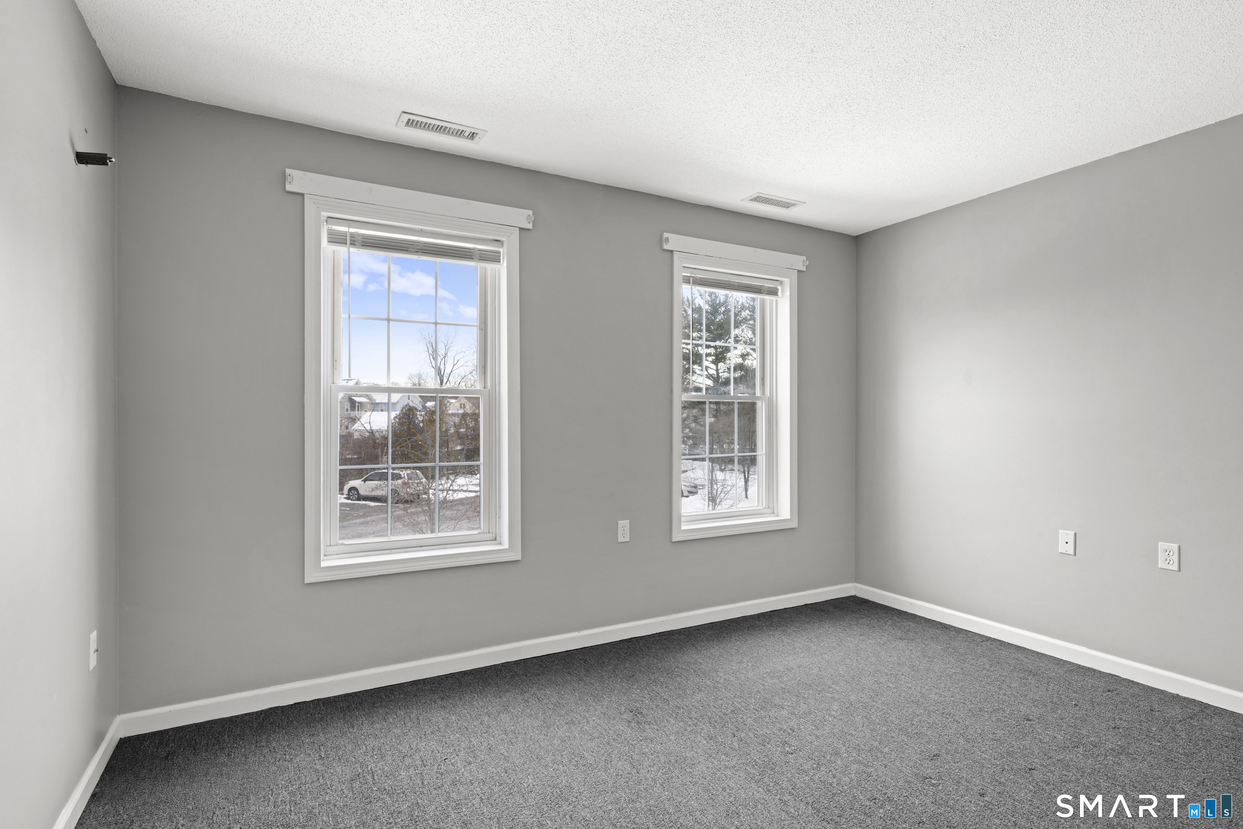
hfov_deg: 90.0
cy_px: 414
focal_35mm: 18
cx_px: 622
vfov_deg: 67.4
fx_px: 621
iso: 320
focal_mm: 18
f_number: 9
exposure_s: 1/4
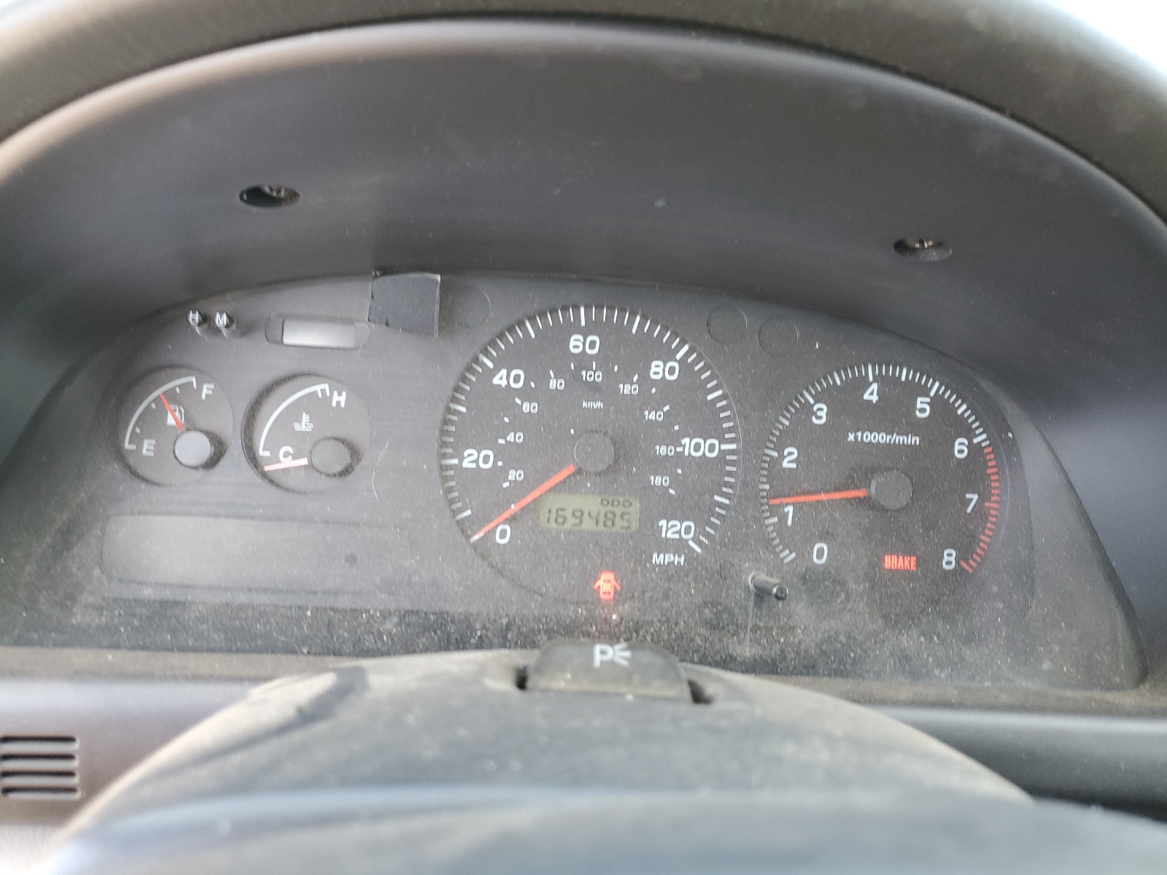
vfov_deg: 53.1
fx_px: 877
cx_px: 584
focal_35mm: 26
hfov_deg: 67.3
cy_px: 438
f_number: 1.5
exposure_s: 1/60.2
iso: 79
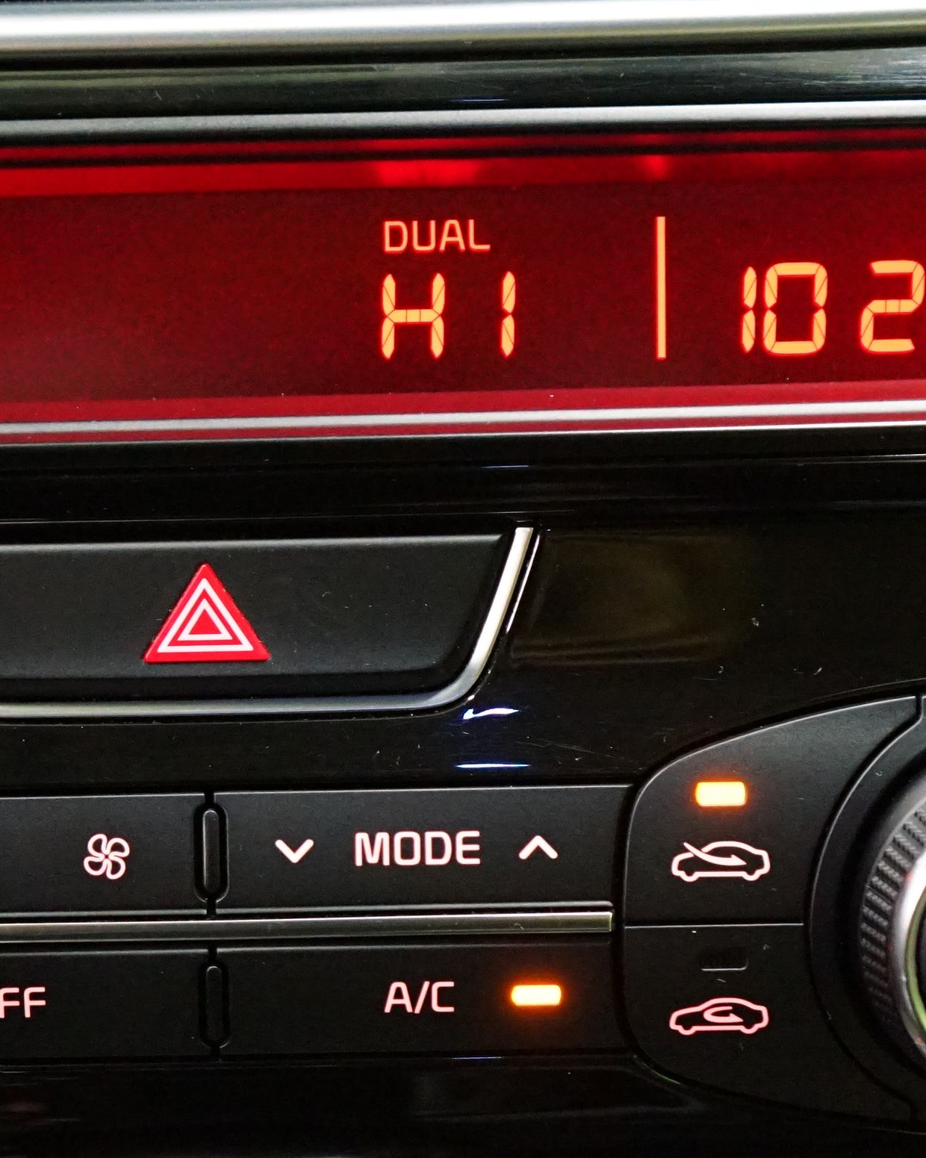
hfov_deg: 18.8
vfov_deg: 23.4
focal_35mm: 81
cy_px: 843
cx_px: 226
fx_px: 2776
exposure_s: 1/15
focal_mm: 34
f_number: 4
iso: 6400
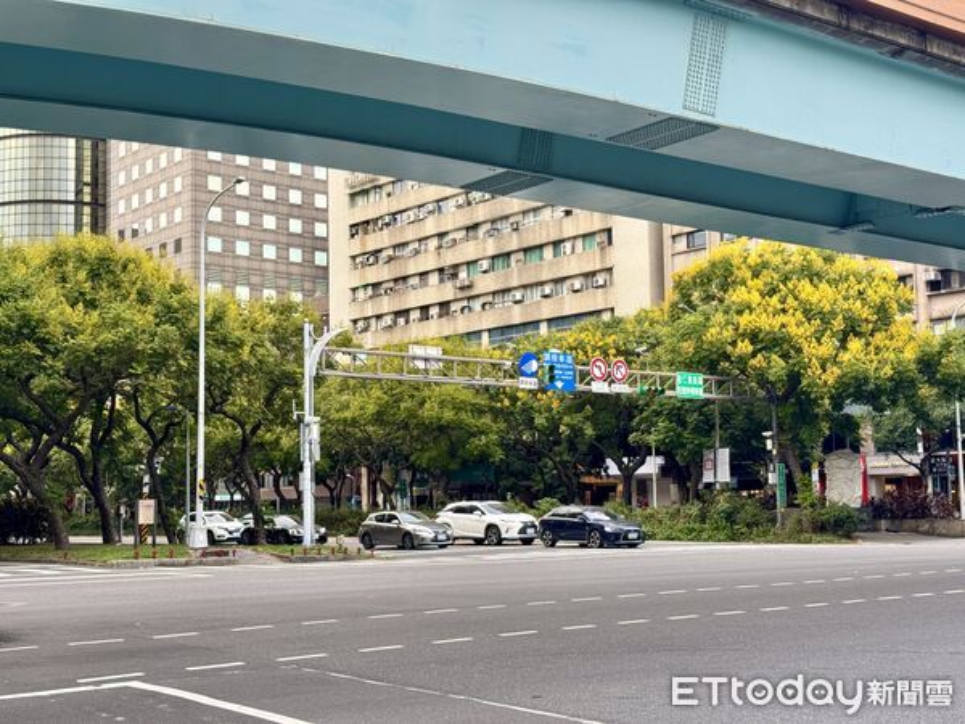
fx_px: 1338
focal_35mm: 48
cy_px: 362
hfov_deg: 39.7
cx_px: 482
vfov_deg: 30.3
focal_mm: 6.76
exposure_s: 1/278
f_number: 1.78
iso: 64
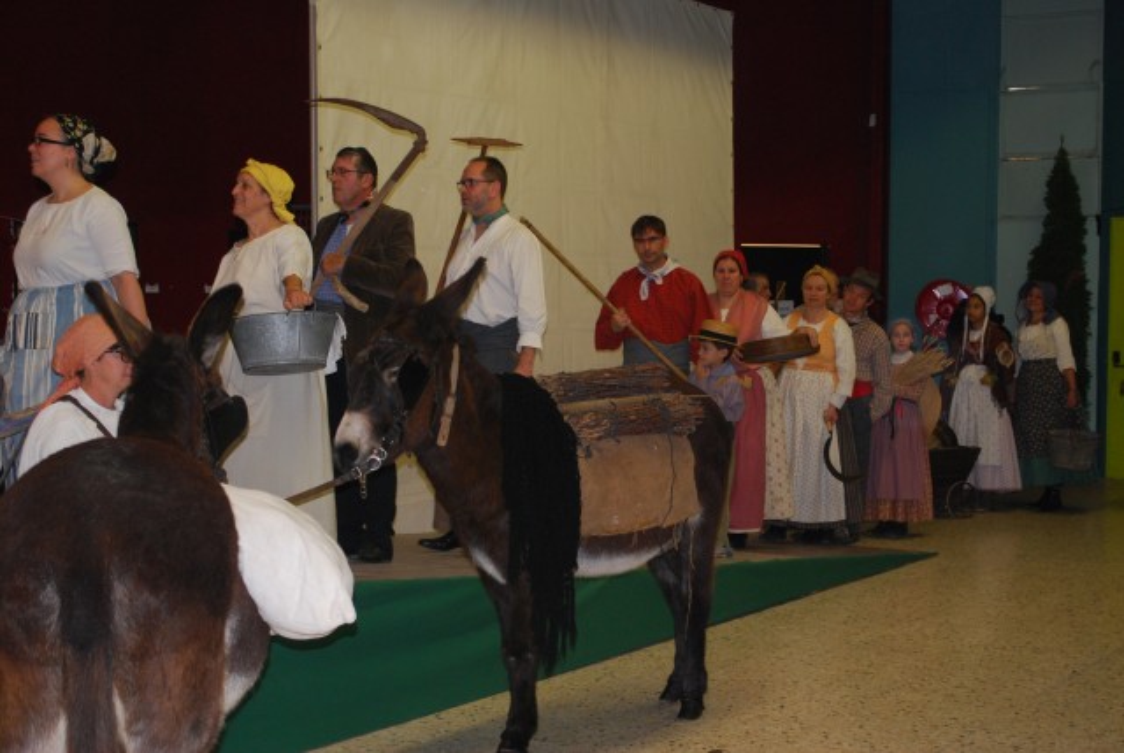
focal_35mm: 57
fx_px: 1783
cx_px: 562
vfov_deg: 23.9
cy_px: 376
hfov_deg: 35.0
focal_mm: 38
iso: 500
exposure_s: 1/60
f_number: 5.3
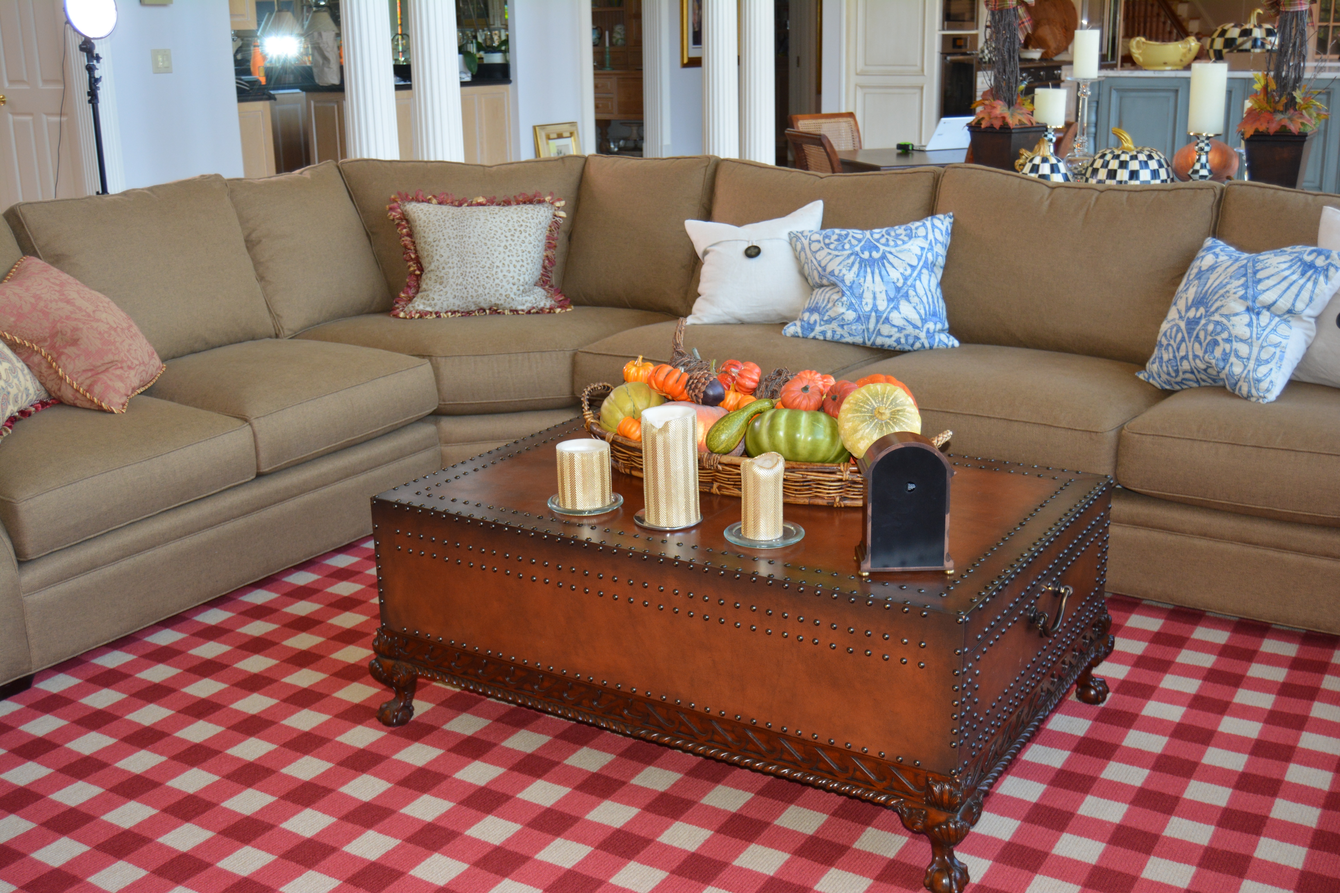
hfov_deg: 49.6
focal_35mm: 39
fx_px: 1452
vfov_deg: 34.2
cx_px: 670
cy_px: 446
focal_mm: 26
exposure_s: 1/60
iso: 500
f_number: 4
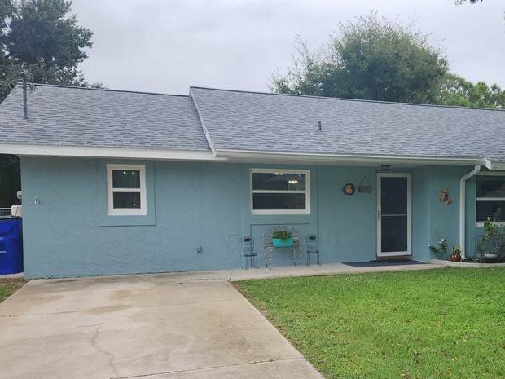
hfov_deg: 47.8
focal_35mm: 38
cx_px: 356
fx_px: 554
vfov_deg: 37.6
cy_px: 227
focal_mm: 5.4
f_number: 1.8
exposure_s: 1/848
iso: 20
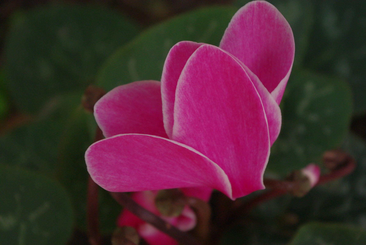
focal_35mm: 82
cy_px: 122
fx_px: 835
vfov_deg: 16.7
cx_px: 183
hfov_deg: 24.7
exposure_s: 1/100
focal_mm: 55
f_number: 8
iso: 400
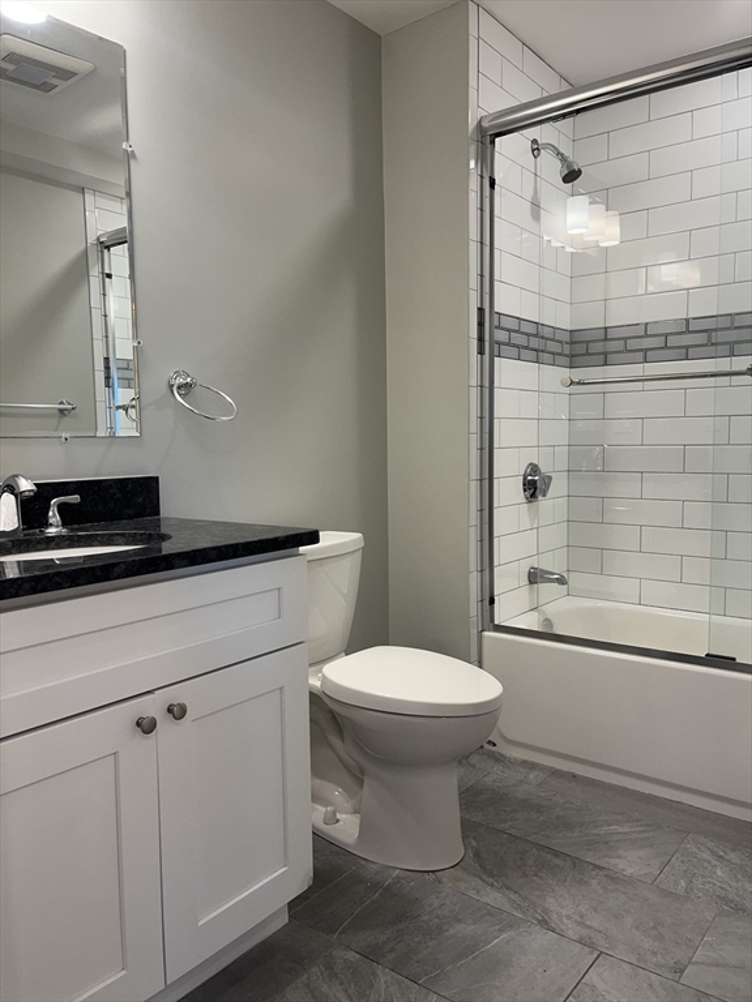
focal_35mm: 26
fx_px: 753
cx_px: 376
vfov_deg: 67.3
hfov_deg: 53.1
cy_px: 501
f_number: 1.6
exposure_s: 1/120
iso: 64
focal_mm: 5.1
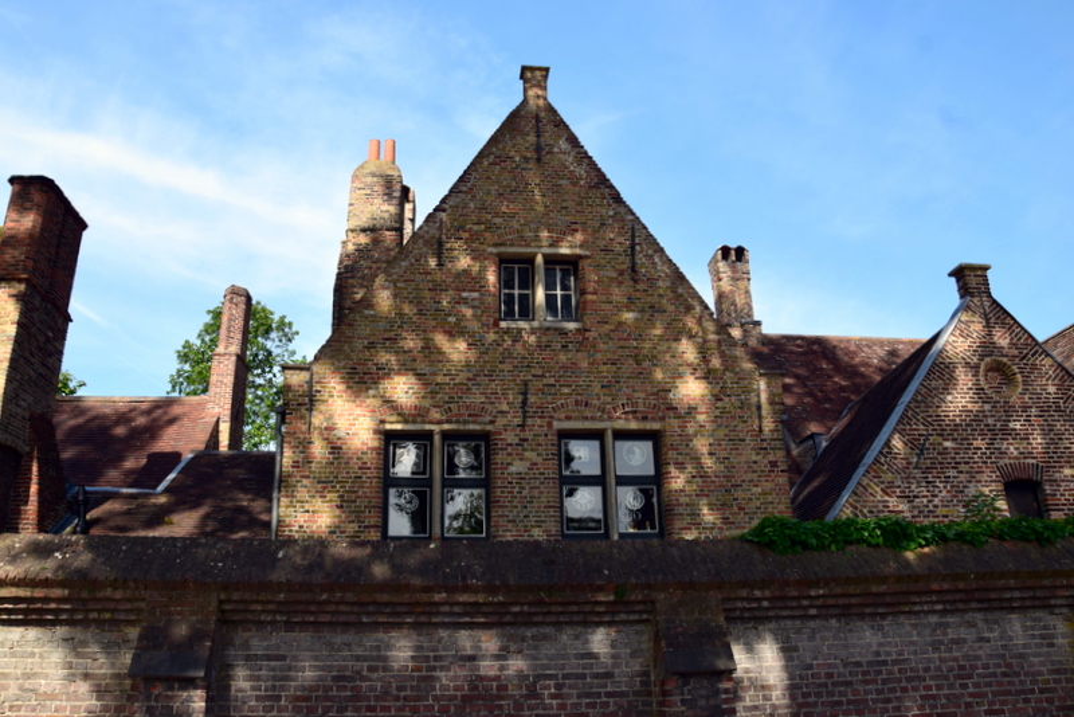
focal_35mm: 27
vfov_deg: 48.0
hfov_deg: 67.4
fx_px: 806
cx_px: 537
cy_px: 358
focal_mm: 18
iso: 125
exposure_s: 1/100
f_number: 9
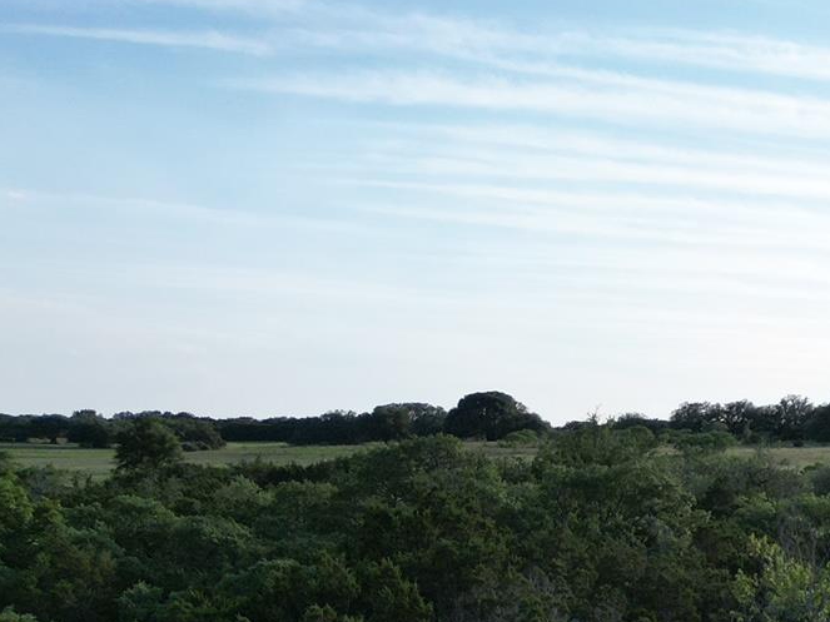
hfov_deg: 22.2
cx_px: 1238
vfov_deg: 18.0
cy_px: 934
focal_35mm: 73
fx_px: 1750
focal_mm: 6.72
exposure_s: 1/2000
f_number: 1.7
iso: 100
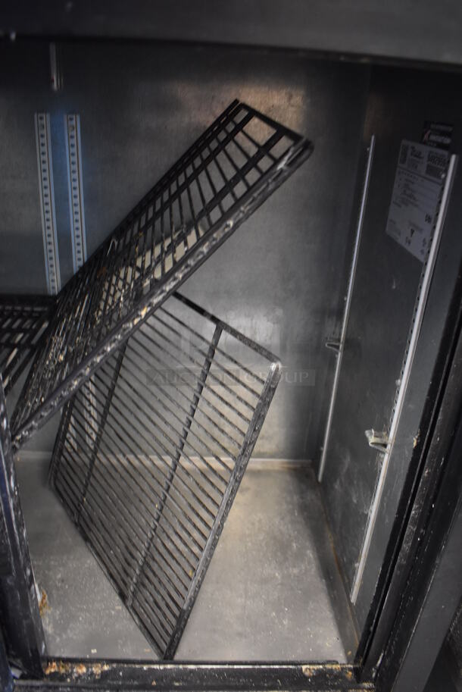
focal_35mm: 27
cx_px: 231
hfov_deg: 48.0
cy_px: 346
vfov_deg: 67.3
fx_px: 519
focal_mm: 18
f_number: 3.5
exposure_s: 1/30
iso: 2000
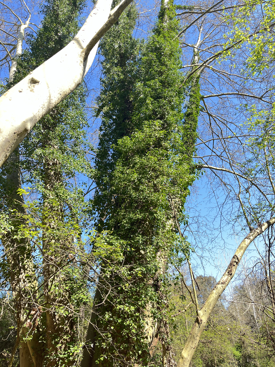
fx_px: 275
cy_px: 184
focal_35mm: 26
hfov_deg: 53.1
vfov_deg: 67.3
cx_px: 138
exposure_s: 1/432
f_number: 1.6
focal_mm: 5.1
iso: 50
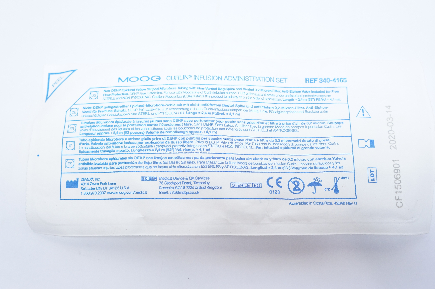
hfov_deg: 53.2
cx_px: 218
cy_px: 144
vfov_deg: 36.8
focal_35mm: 36
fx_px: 435
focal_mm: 24
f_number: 5
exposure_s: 1/100
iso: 1600
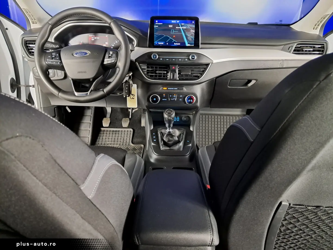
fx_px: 260
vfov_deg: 51.4
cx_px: 166
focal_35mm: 27
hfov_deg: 65.3
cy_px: 125
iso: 1250
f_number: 1.8
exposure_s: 1/20
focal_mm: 4
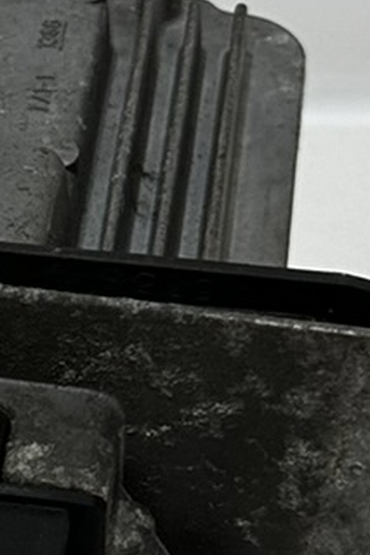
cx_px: -389
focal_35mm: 160
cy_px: 90
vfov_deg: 12.8
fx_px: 2469
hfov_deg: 8.1
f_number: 1.78
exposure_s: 1/100
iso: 100
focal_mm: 6.86
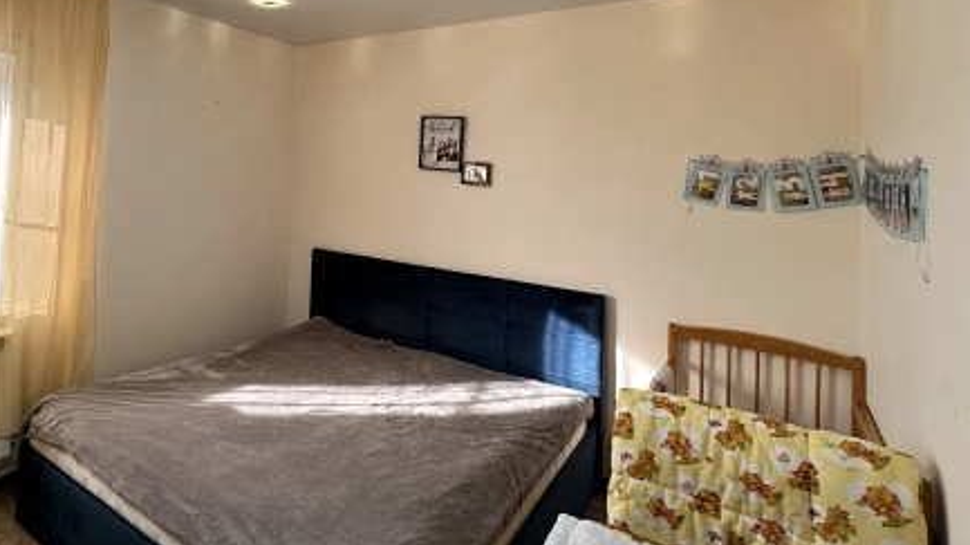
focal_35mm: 22
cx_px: 291
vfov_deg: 49.5
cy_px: 141
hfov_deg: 77.4
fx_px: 566
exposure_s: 1/99
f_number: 2.2
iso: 100
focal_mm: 2.22
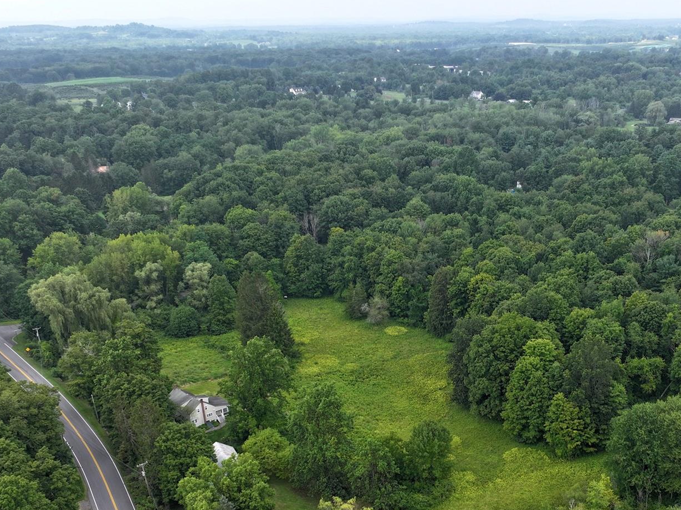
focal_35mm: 40
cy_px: 396
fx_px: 786
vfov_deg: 35.0
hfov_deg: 46.3
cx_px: 435
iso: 120
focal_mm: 12.29
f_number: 2.8
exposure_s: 1/1000
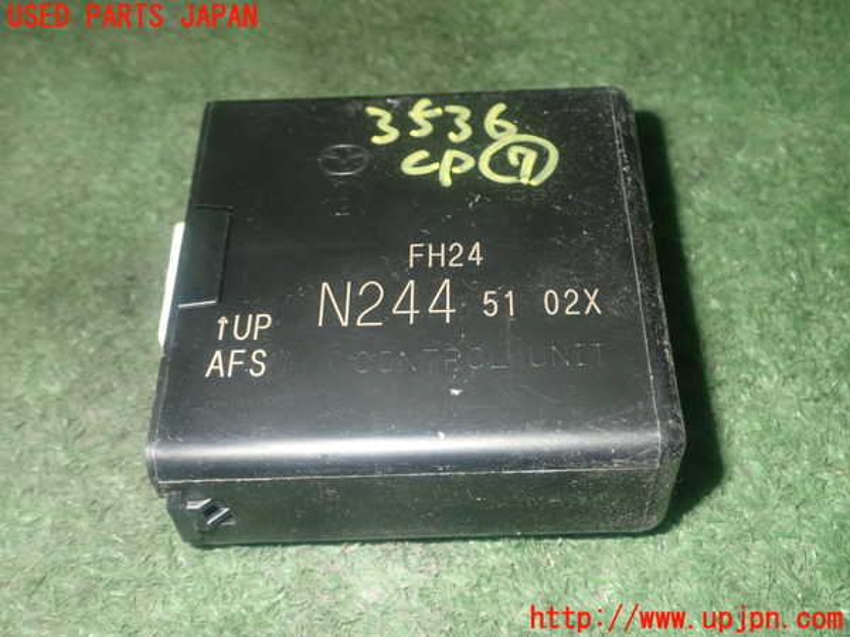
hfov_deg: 42.9
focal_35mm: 44
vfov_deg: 32.9
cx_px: 425
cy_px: 318
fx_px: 1080
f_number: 9
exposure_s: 1/40
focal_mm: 7.84
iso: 800
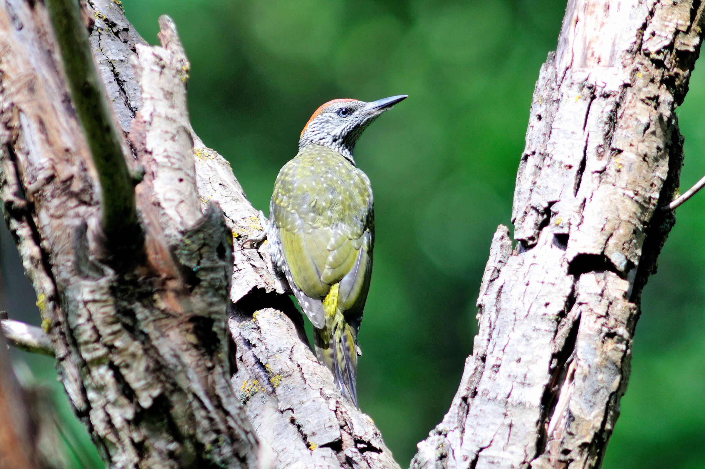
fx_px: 11736
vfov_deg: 2.3
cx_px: 352
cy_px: 234
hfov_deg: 3.4
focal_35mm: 600
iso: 400
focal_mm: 400
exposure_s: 1/200
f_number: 4
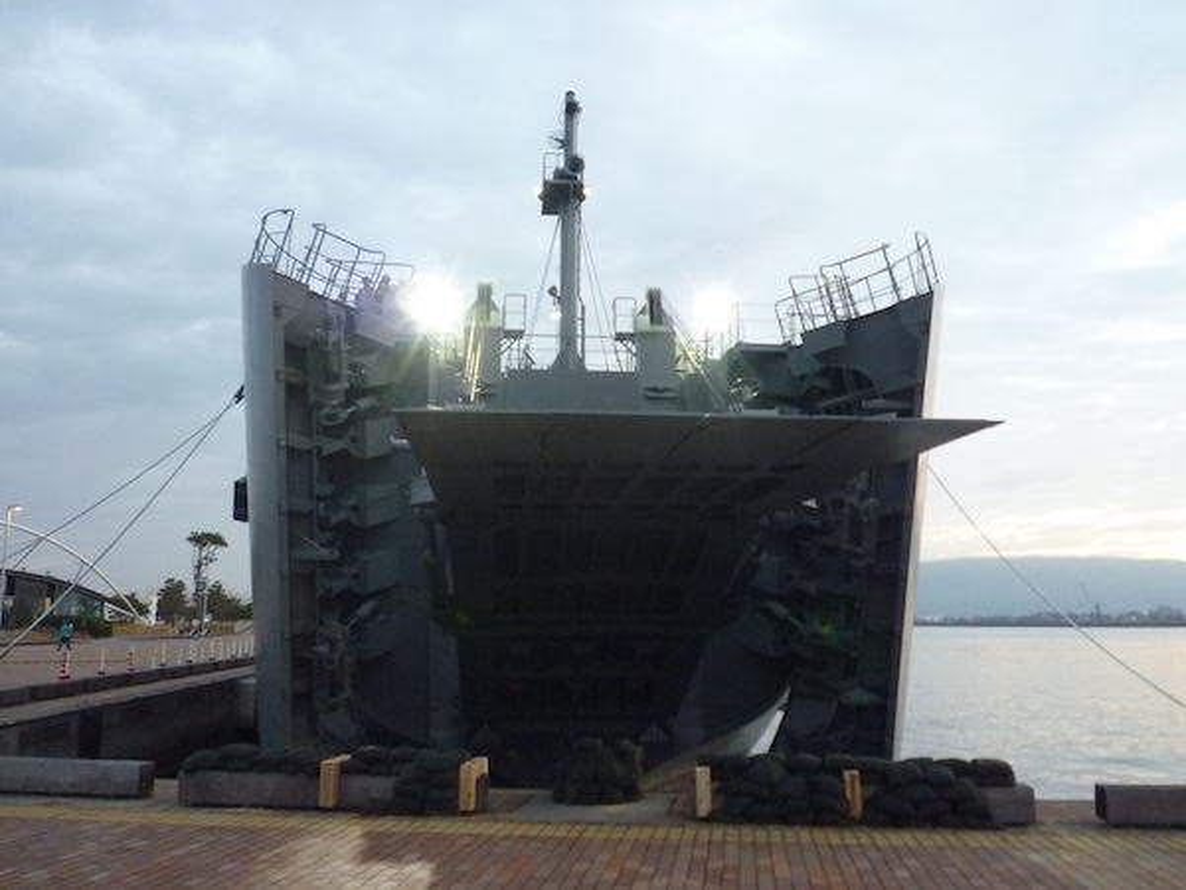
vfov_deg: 48.2
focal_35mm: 29
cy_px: 445
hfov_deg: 61.7
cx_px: 593
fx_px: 994
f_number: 2.8
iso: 400
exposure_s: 1/30
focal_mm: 4.4
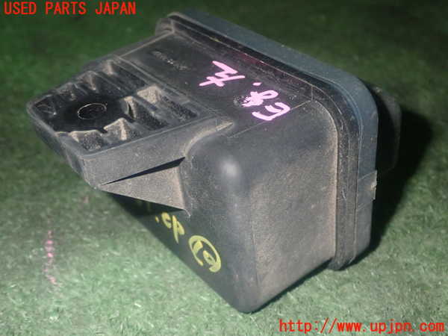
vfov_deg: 30.9
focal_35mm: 47
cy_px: 168
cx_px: 224
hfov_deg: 40.4
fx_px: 608
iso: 640
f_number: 9
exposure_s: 1/50
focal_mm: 8.4
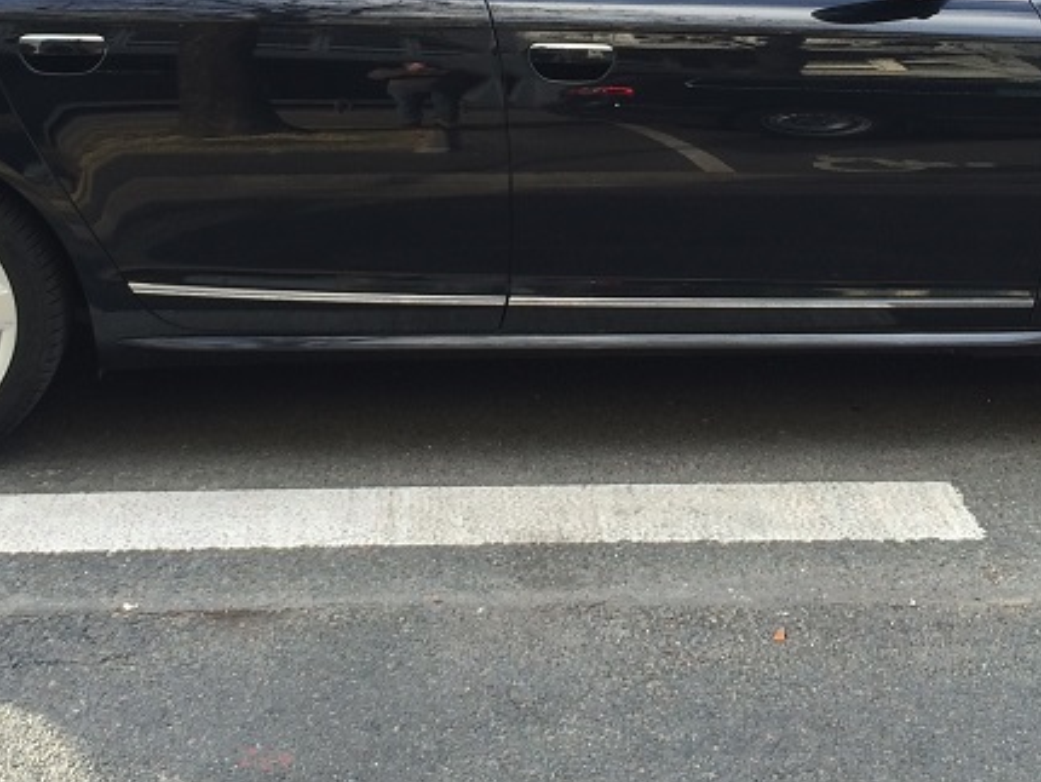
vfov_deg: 20.8
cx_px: 528
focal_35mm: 69
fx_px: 2076
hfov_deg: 28.1
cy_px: 36
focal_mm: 4.15
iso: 32
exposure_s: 1/100
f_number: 2.2
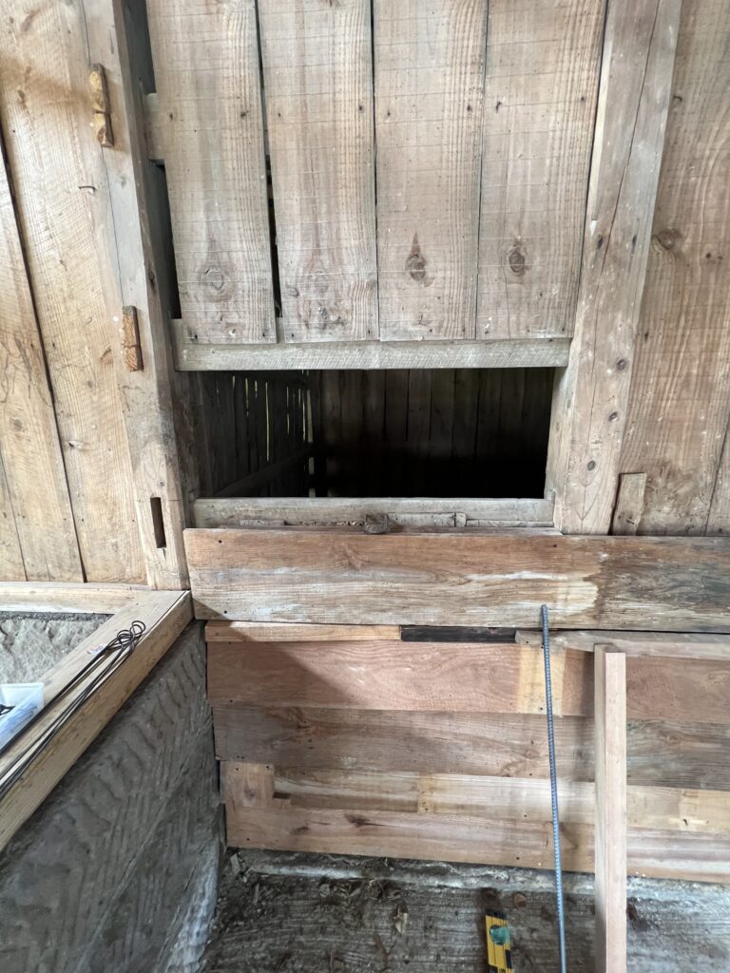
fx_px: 366
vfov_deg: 106.2
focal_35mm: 13
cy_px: 486
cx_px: 365
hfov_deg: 89.9
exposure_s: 1/60
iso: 320
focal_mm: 1.57
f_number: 1.8
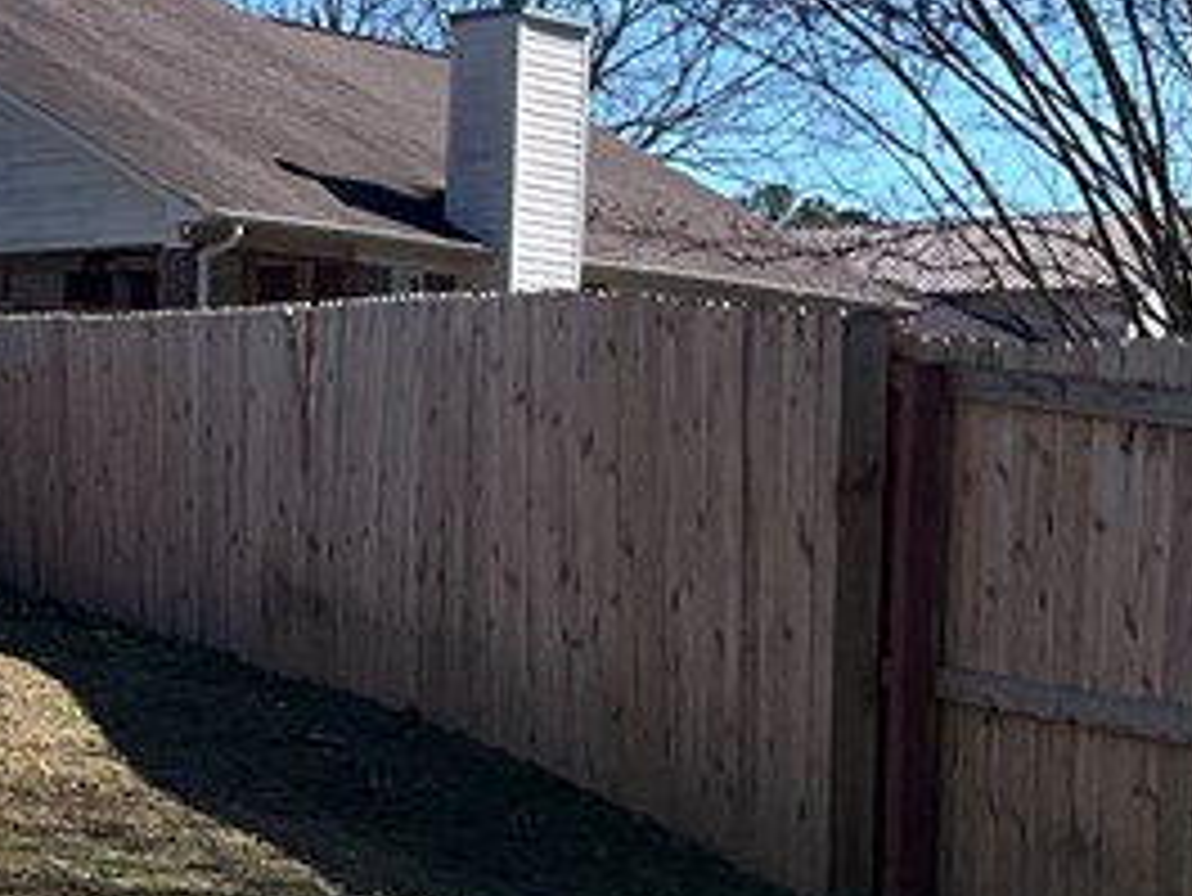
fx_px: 3858
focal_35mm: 112
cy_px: 671
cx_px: -576
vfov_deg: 13.2
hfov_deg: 16.1
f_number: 1.8
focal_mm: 3
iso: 25
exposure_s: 1/1311
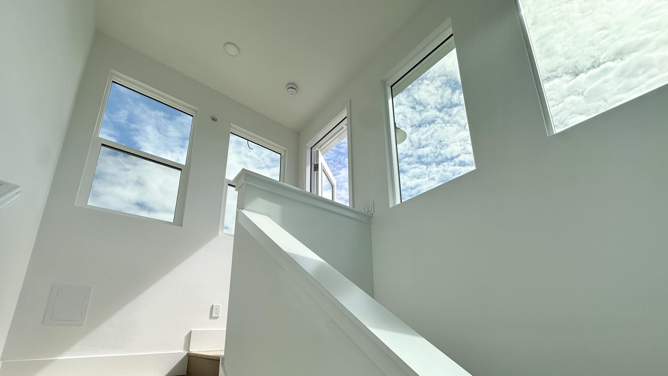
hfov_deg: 99.3
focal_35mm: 16
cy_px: 259
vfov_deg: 64.8
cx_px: 349
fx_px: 283
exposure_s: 1/2020
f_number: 2.2
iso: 50
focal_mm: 2.22
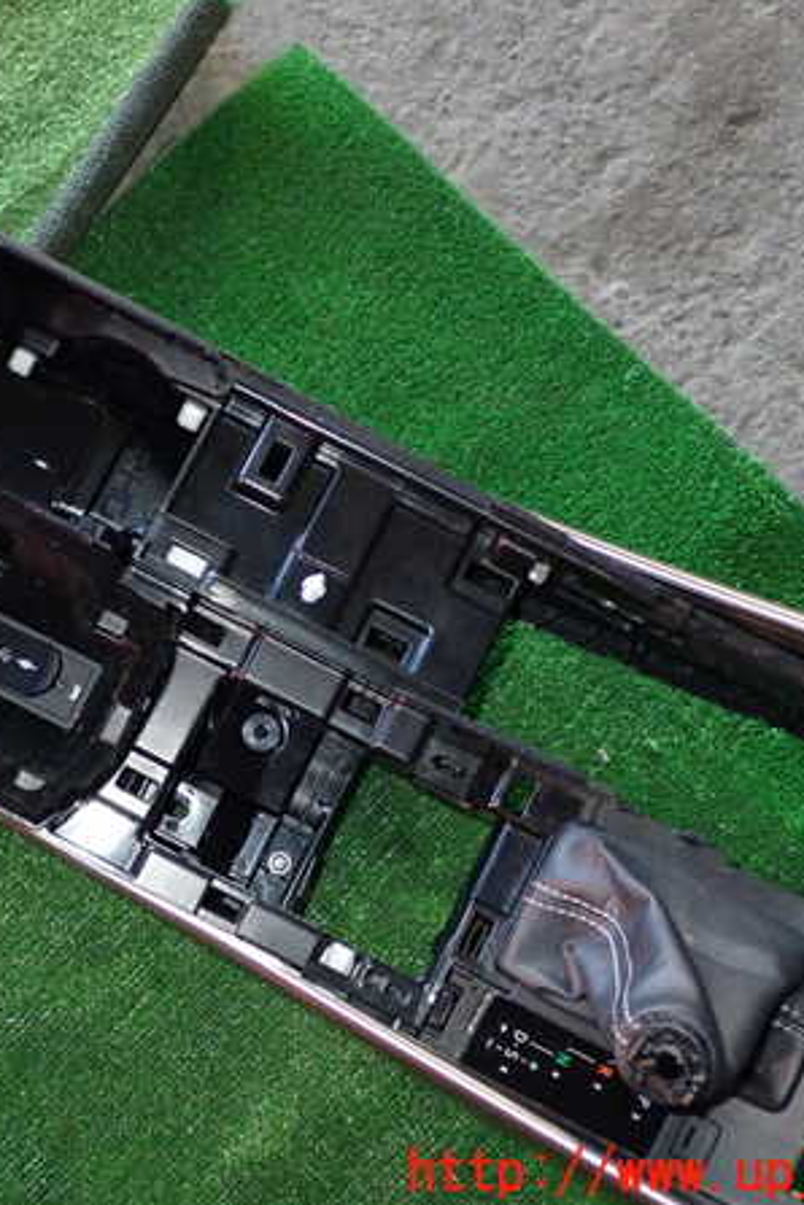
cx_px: 208
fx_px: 1775
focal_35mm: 53
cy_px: 601
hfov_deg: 25.2
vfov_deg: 37.5
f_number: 8
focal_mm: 6.83
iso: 640
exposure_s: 1/40
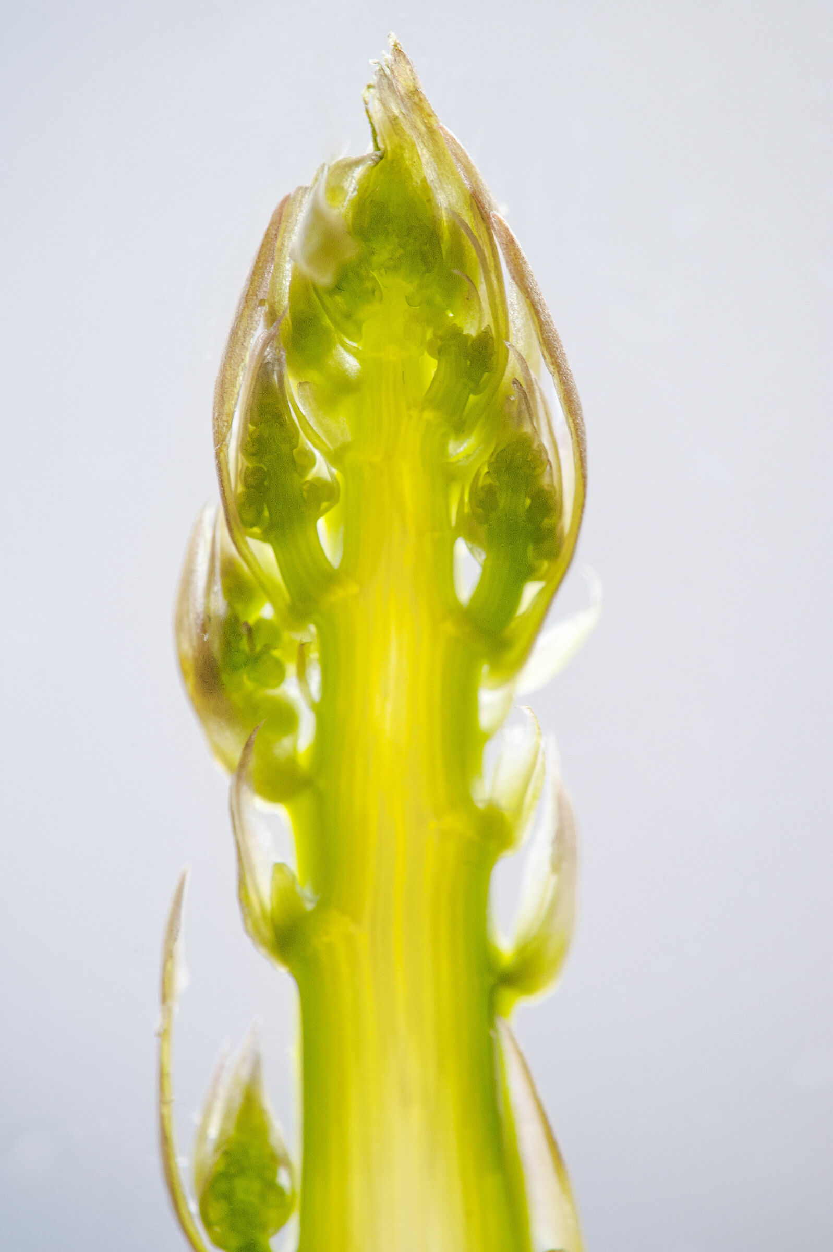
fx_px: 6255
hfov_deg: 7.6
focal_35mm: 180
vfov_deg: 11.4
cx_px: 416
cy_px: 626
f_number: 7.1
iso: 1600
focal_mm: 180
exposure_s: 1/320
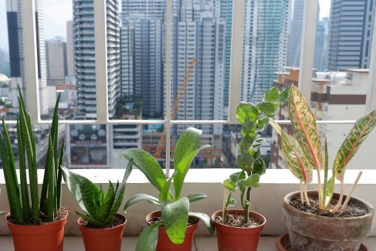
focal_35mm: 44
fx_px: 460
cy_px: 154
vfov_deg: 30.4
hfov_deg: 44.3
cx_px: 152
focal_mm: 23.2
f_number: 5.6
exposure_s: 1/320
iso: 200
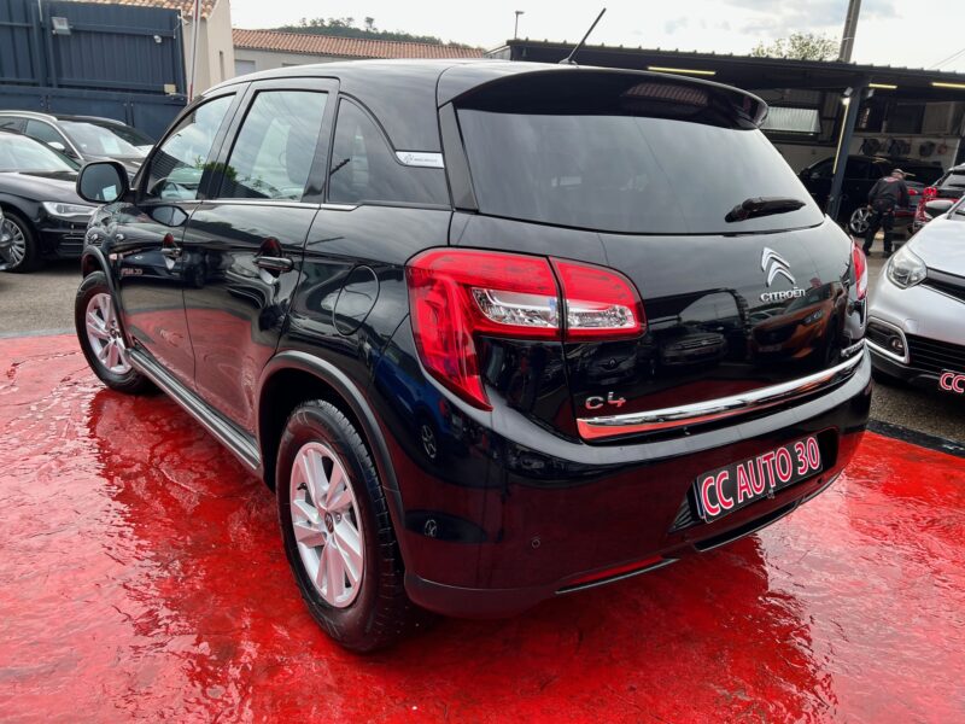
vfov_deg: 53.1
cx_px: 482
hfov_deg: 67.3
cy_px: 362
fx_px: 725
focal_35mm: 26
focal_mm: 5.7
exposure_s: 1/827
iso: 50
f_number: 1.5
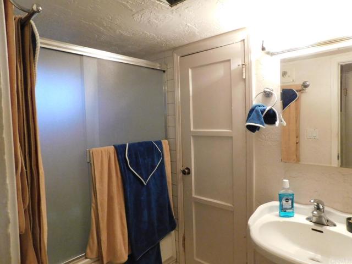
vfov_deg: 58.9
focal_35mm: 23
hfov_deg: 73.9
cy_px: 132
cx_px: 176
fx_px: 234
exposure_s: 1/40
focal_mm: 4
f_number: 3
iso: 800
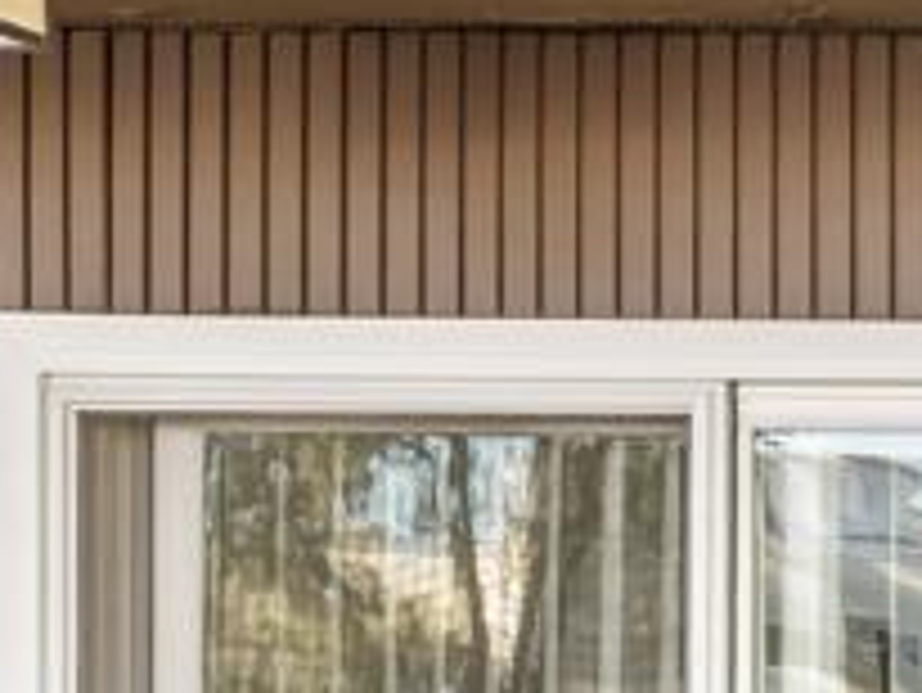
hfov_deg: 16.7
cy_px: 261
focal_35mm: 77
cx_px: 1979
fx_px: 2052
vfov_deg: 19.1
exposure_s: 1/13
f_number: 8
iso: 500
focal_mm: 16
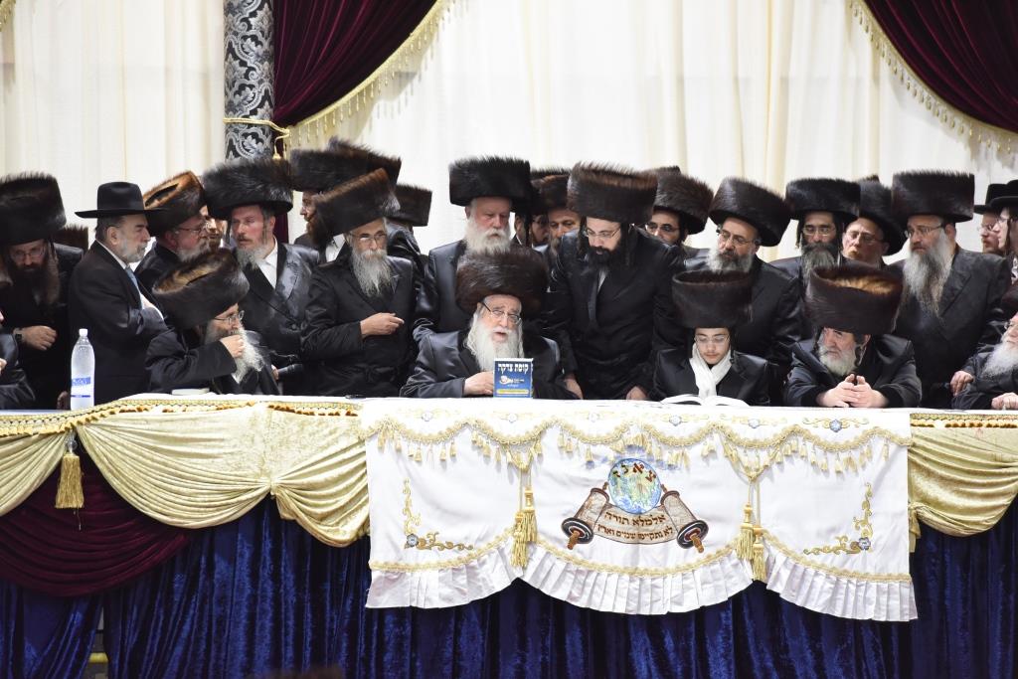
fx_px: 5656
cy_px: 340
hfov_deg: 10.3
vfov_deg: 6.9
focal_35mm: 200
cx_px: 509
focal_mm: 200
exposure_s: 1/125
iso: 3200
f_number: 5
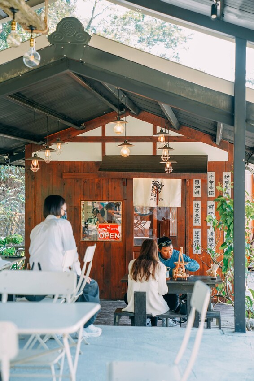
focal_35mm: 70
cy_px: 190
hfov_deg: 19.4
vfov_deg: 28.9
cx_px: 127
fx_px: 741
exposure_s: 1/80
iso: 100
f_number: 3.2
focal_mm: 70
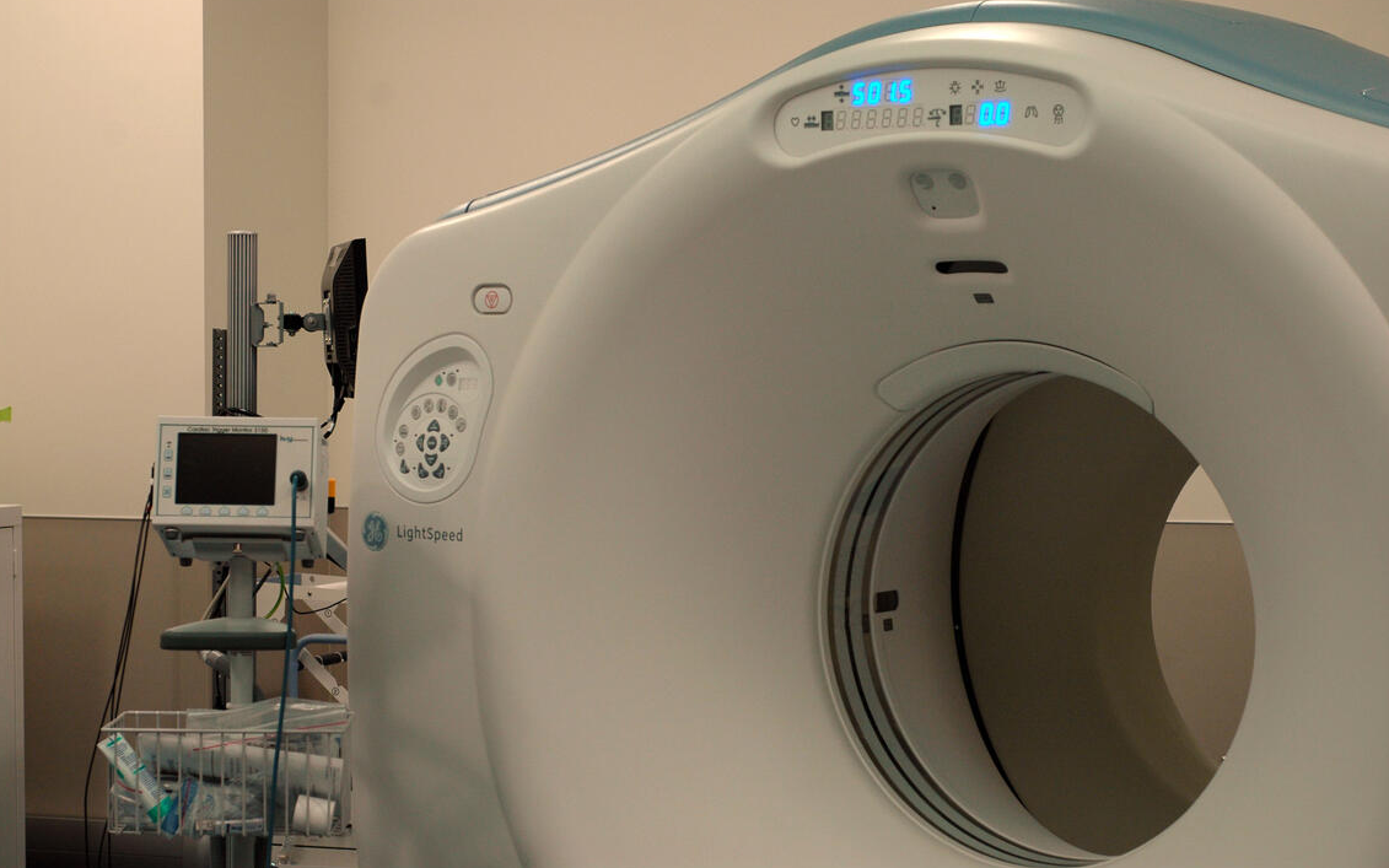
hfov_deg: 26.8
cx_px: 696
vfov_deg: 16.9
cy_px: 427
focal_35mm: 77
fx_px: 2915
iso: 400
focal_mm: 50
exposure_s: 1/80
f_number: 4.5
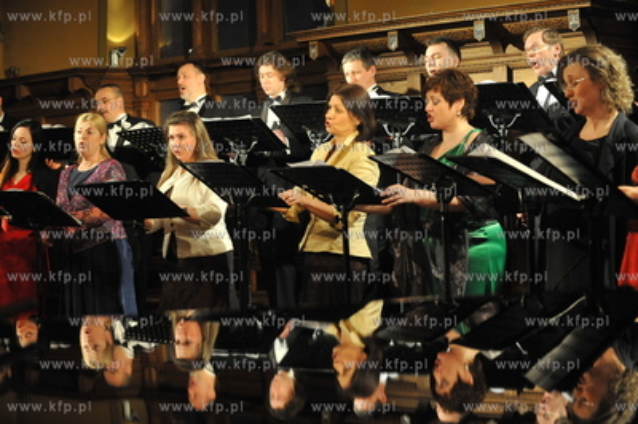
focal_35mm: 70
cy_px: 212
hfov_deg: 28.9
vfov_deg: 19.4
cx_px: 319
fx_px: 1240
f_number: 5
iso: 3200
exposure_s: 1/160
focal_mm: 70
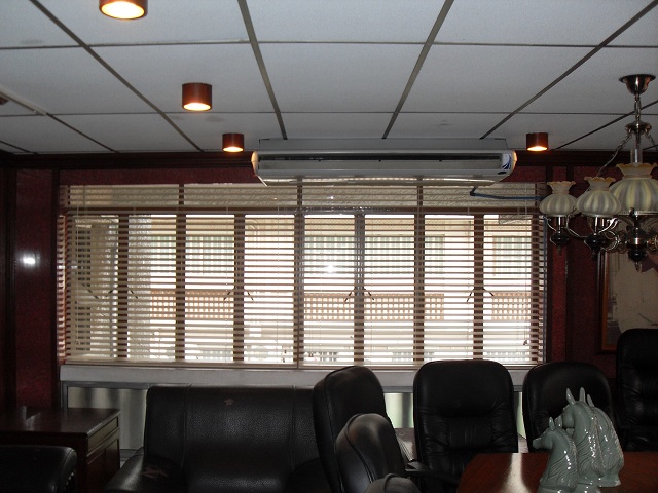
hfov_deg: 50.1
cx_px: 329
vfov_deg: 38.7
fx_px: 703
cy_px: 246
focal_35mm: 37
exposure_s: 1/45
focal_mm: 6.3
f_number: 2.8
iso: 100
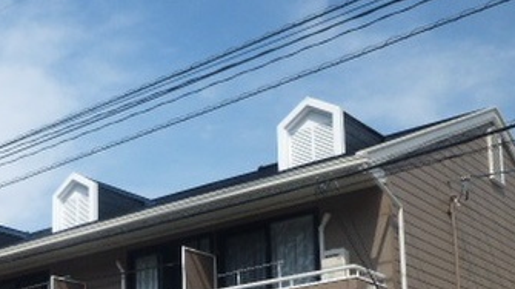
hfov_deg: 31.4
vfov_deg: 17.5
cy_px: 330
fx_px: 901
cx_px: 138
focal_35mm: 66
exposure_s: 1/1300
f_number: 3.3
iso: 100
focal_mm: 5.2
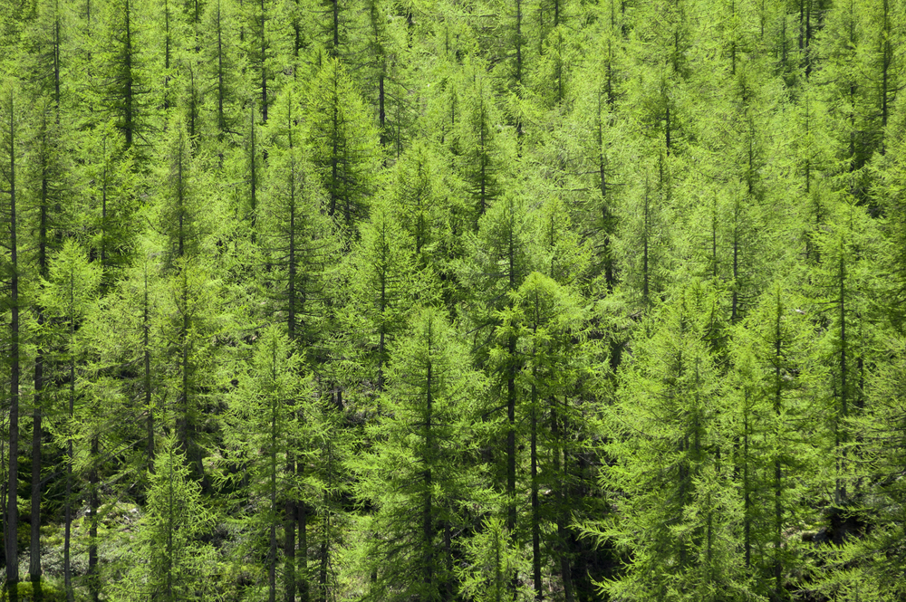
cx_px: 453
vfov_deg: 6.5
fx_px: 5281
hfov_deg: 9.8
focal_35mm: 210
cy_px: 301
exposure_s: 1/500
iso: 200
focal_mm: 140
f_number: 5
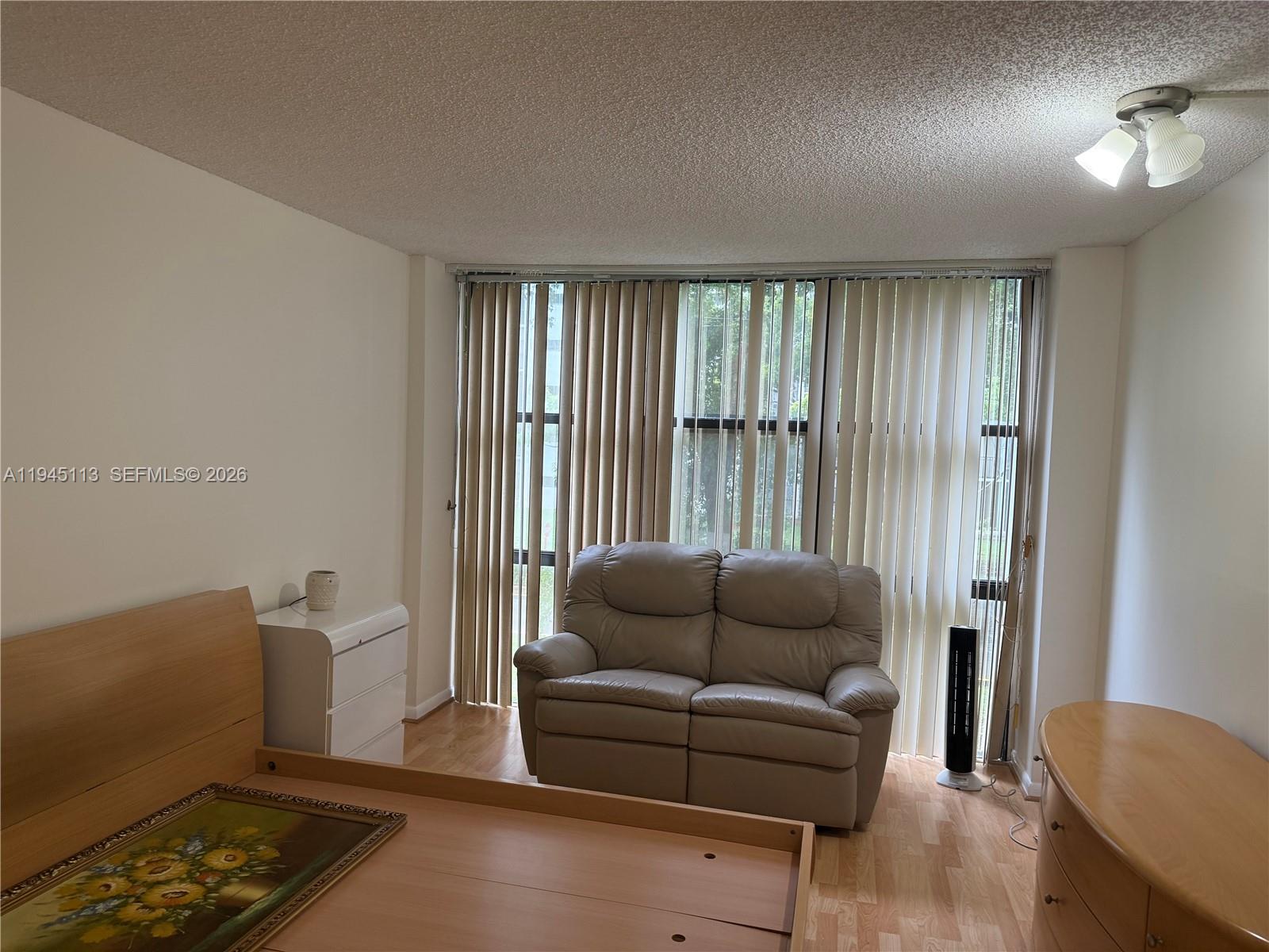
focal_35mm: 24
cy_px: 476
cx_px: 634
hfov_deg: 71.6
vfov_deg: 56.8
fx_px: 880
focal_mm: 6.76
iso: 125
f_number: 1.78
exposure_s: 1/60
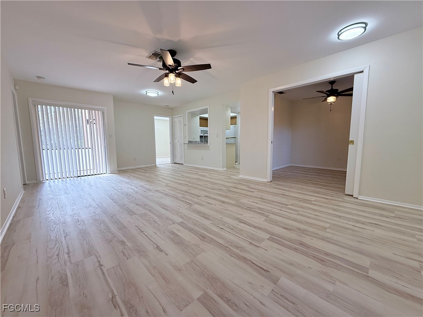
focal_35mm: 14
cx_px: 212
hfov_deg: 102.1
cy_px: 158
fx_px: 171
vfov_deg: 85.7
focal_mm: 2.22
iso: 160
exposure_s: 1/120
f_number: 2.2
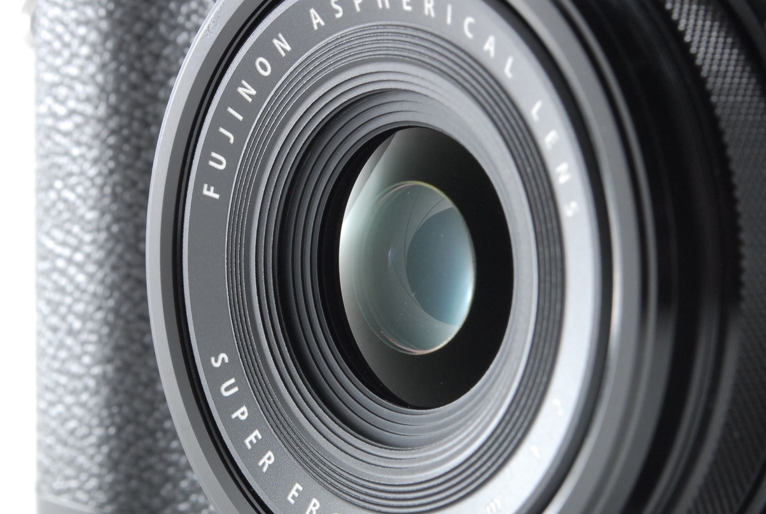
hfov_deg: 18.6
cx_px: 365
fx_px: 2338
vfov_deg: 12.5
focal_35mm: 110
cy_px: 260
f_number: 18
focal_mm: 55
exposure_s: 1/160
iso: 400
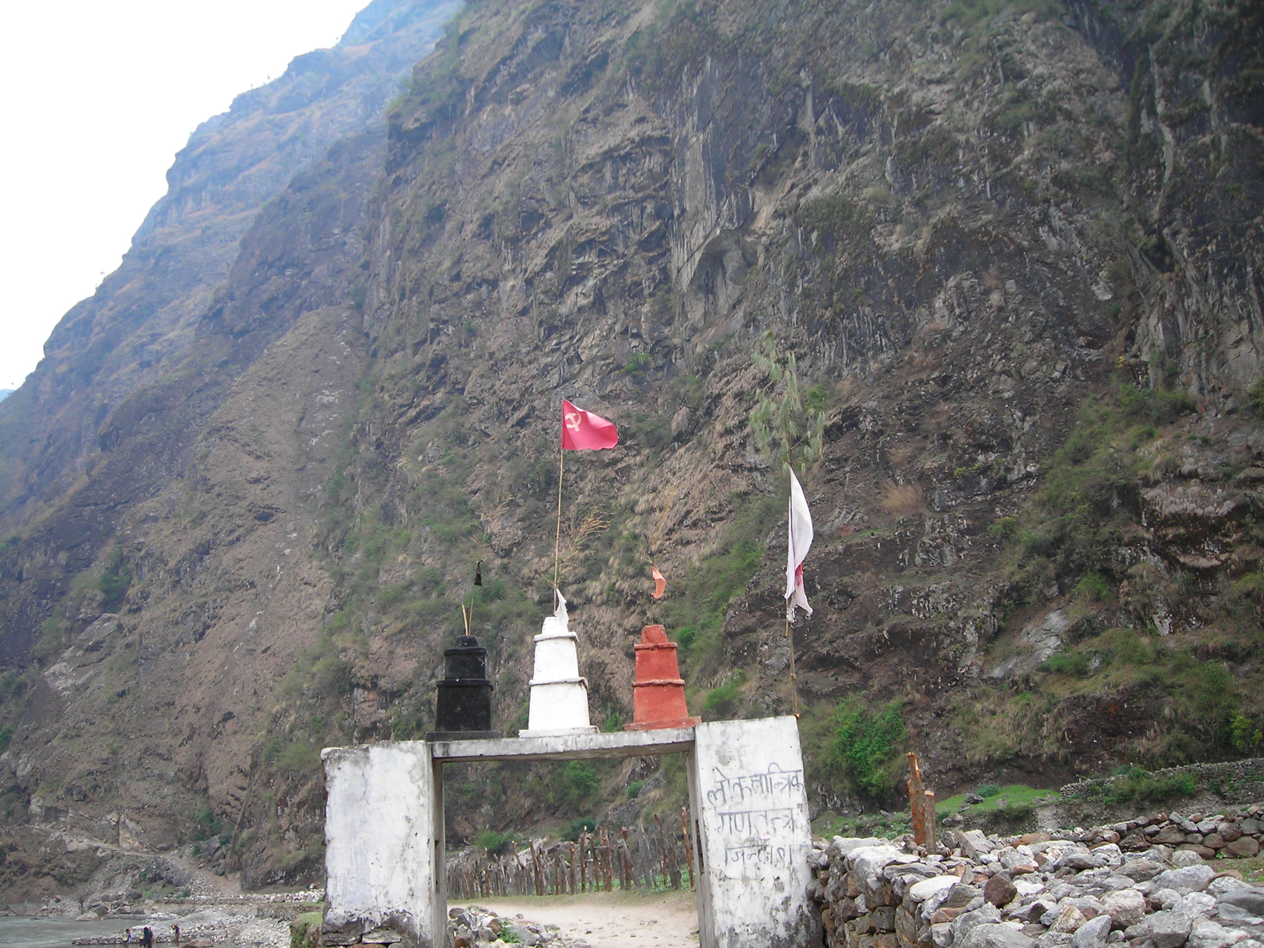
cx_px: 632
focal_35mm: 38
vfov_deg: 37.7
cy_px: 474
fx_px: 1388
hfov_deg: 49.0
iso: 50
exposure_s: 1/46.5
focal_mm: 6.3
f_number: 3.2
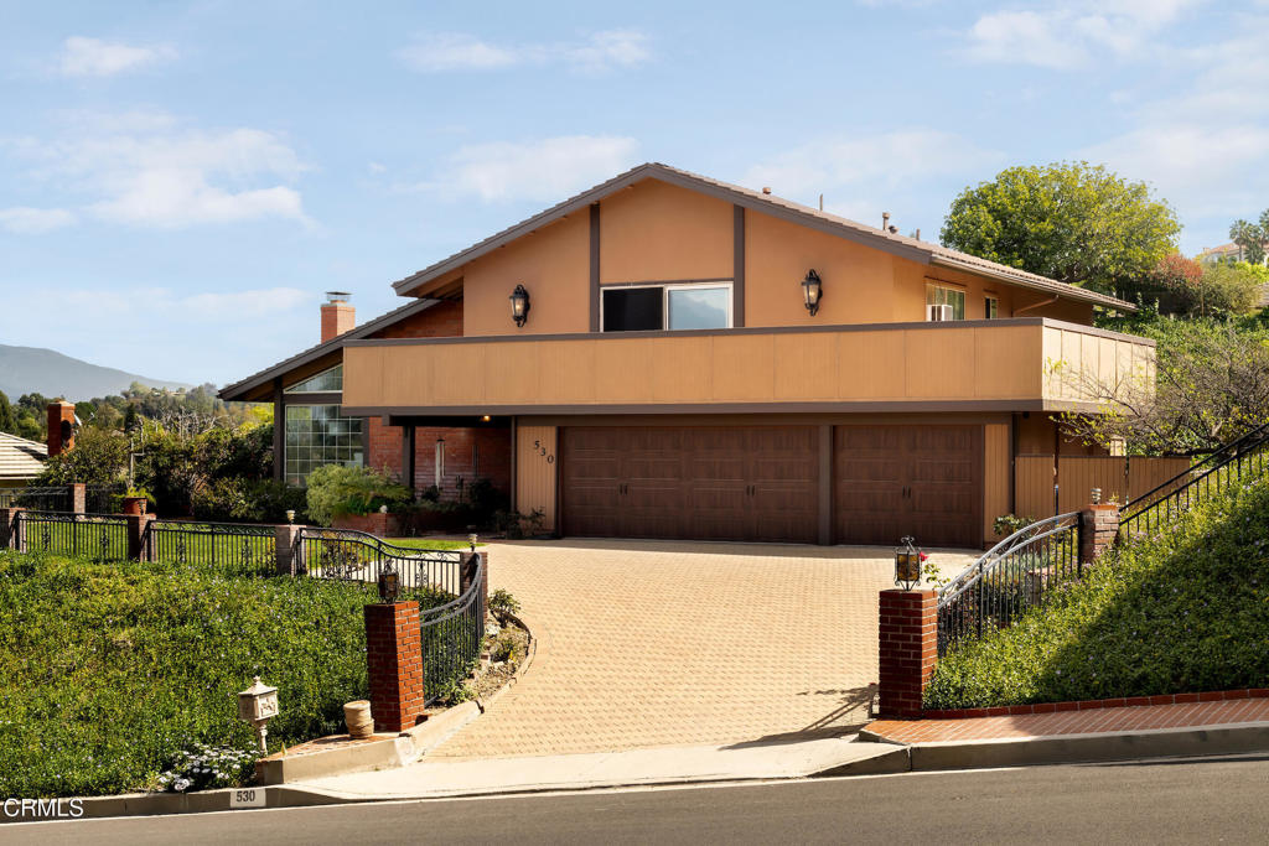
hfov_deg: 39.6
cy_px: 423
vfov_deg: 27.0
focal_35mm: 50
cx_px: 634
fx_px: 1763
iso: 64
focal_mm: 50
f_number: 10
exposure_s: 1/200
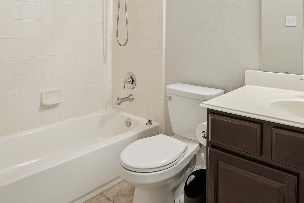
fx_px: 228
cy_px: 40
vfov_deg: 45.4
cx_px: 185
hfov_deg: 66.6
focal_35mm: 27
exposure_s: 1/15
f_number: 8
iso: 200
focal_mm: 16
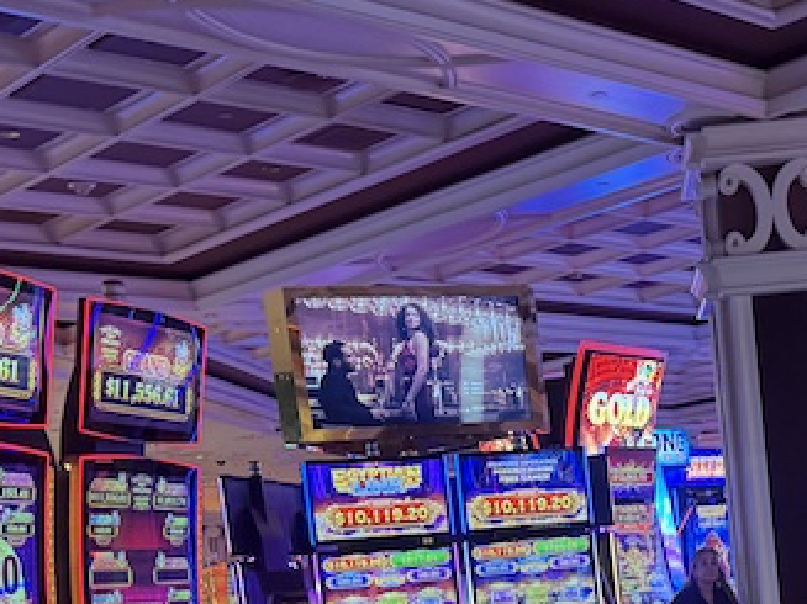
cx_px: 735
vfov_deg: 21.0
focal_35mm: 66
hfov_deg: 28.2
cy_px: 679
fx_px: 1538
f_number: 1.78
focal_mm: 6.76
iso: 320
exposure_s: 1/60
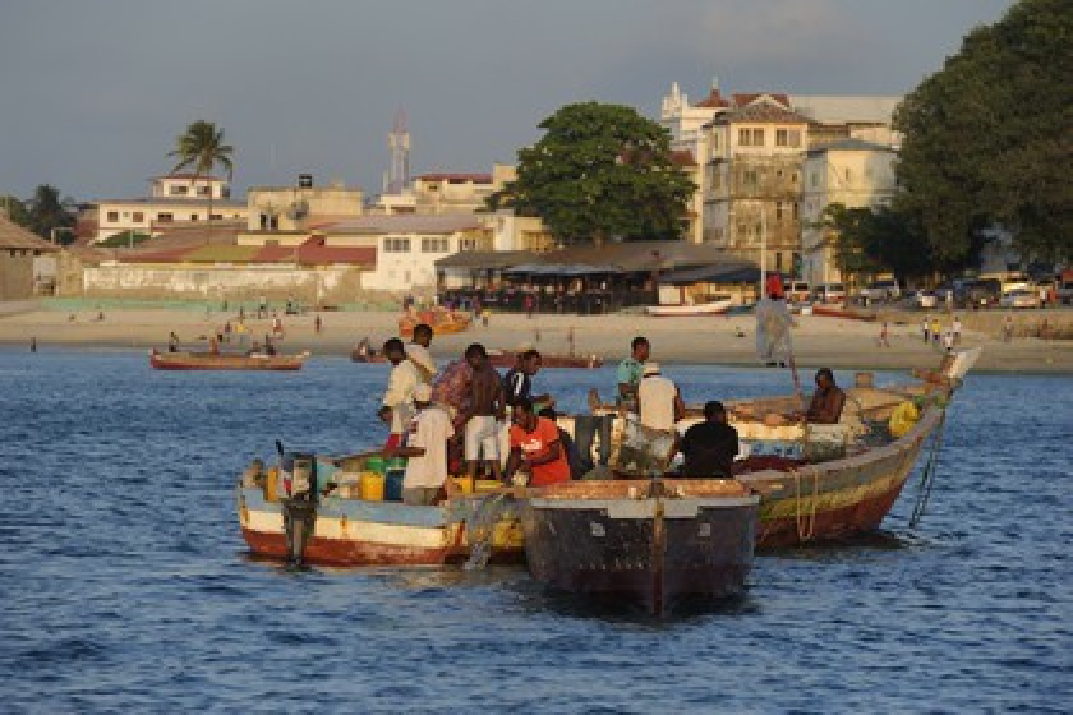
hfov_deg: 10.3
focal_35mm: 200
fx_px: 5961
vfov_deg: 6.9
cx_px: 536
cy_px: 358
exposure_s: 1/320
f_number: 6.3
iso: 400
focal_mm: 200
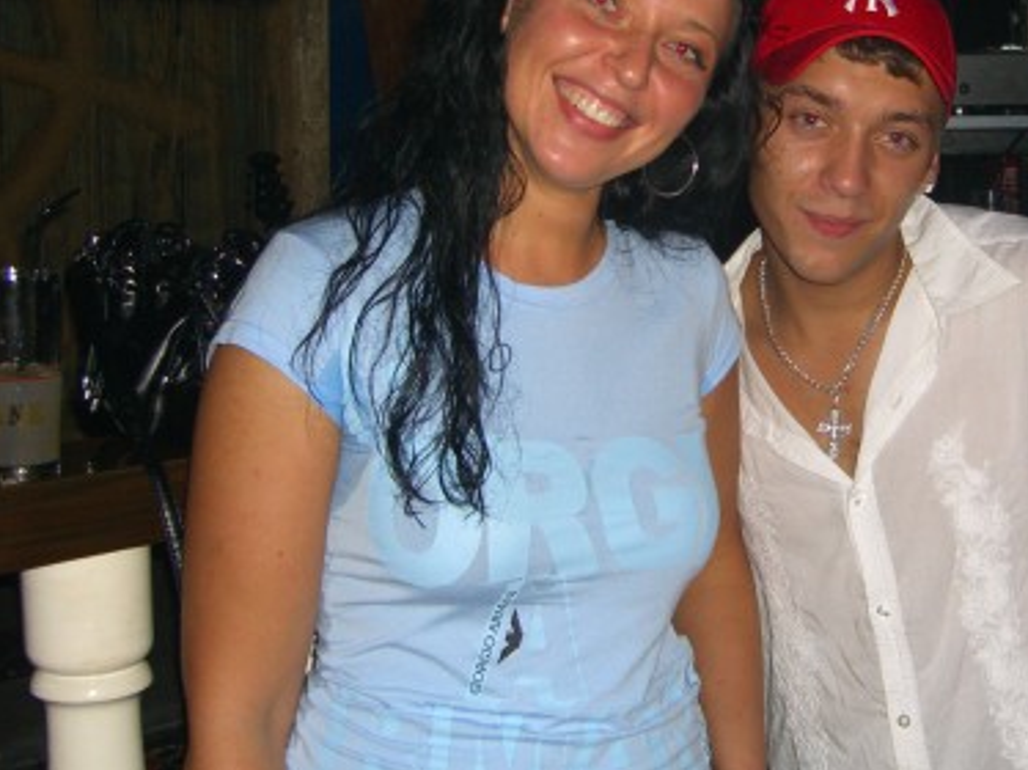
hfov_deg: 31.2
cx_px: 753
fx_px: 1810
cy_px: 264
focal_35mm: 61
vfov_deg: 23.9
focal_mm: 7.9
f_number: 2.8
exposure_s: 1/60
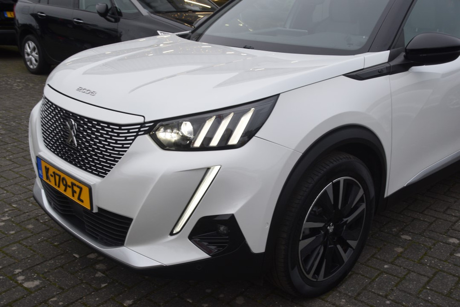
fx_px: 479
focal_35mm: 38
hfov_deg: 51.3
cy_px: 154
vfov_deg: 35.5
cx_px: 230
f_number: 4.5
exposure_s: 1/80
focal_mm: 25
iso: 400
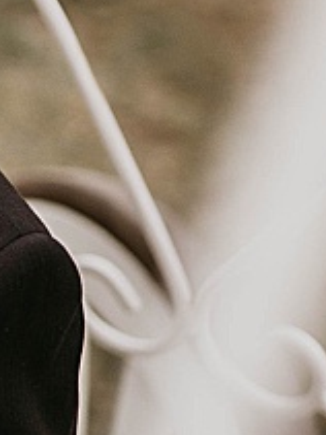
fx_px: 3205
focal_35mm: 255
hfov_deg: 5.1
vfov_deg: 7.8
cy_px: 125
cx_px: -999
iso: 200
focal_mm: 35
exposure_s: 1/1250
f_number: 2.2
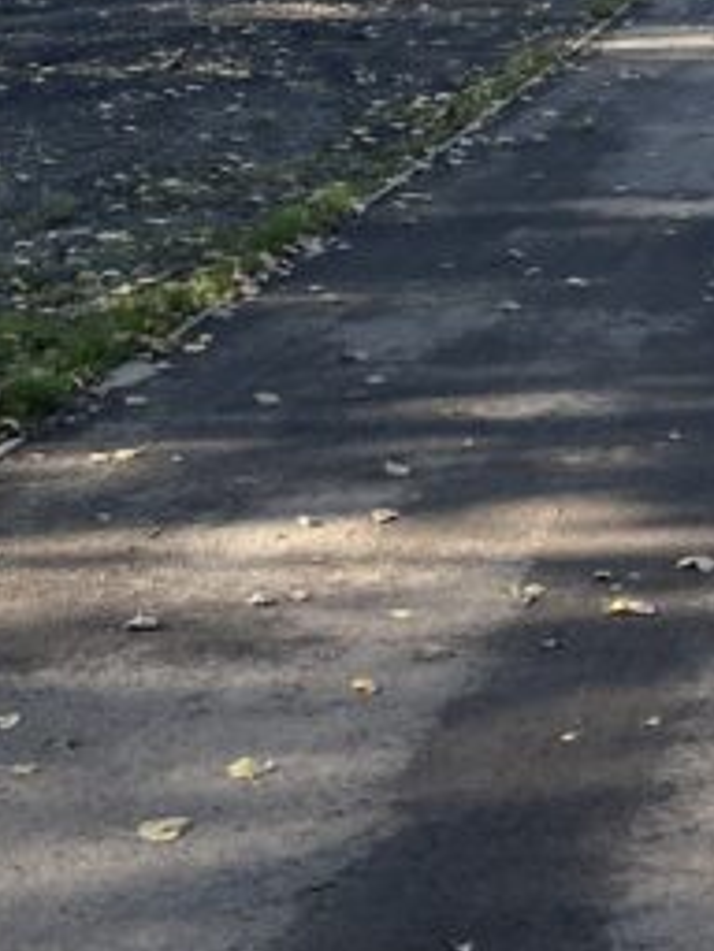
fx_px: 2860
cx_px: 1026
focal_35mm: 104
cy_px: -323
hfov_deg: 13.5
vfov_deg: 17.6
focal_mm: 5.7
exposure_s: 1/2008
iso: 50
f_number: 1.5
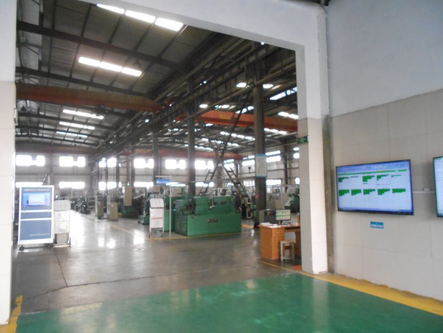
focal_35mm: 26
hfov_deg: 67.3
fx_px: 333
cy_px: 166
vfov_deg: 53.1
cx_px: 222
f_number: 3.2
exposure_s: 1/125
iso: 640
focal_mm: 4.6
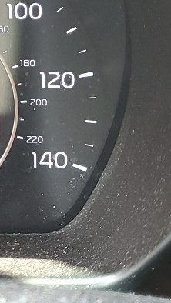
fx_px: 926
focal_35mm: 115
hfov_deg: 10.0
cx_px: -123
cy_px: 62
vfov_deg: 18.4
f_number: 1.5
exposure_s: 1/50
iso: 66
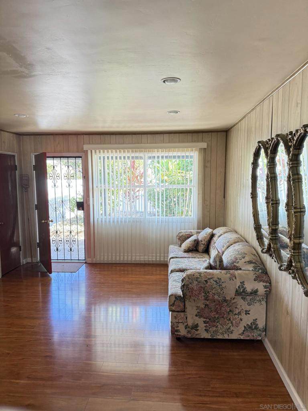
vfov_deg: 71.6
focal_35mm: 24
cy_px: 206
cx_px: 154
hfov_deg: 56.8
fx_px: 285
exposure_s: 1/60
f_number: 1.78
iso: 320
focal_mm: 6.76
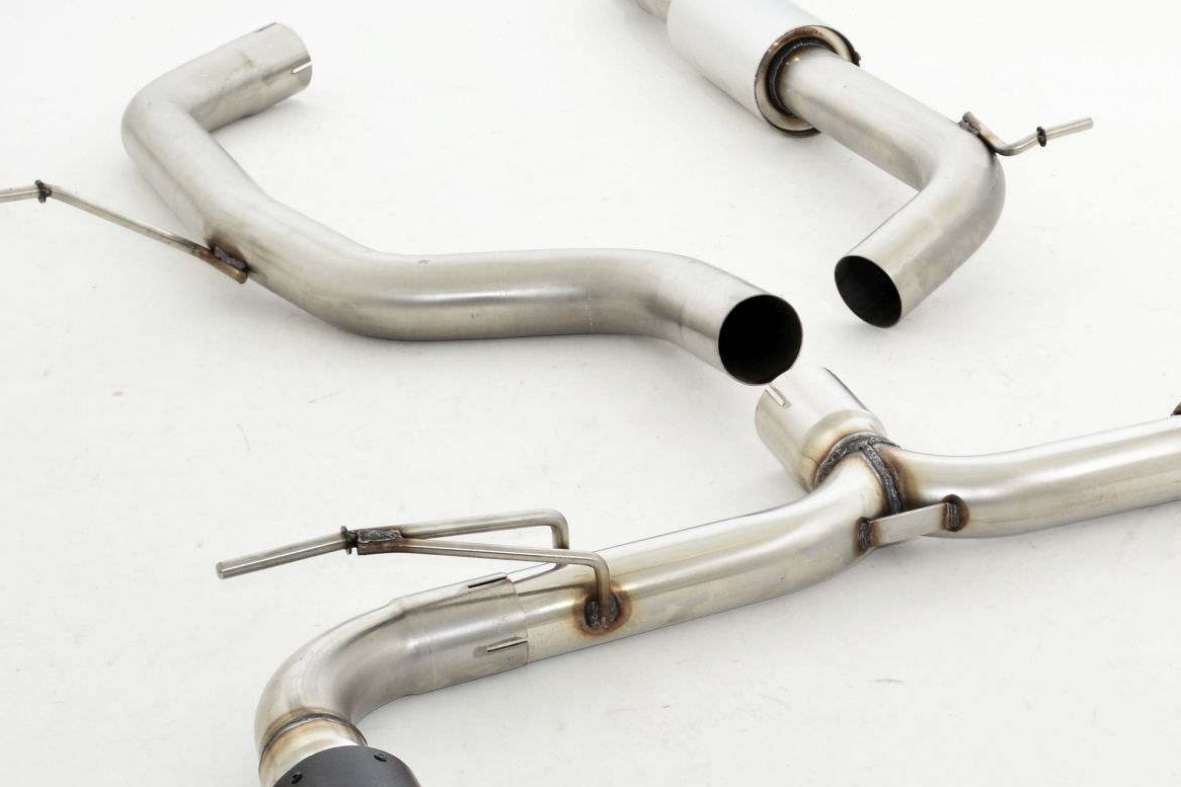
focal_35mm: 79
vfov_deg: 17.3
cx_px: 907
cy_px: 443
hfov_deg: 25.3
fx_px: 2591
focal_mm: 32
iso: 200
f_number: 10
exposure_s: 1/200
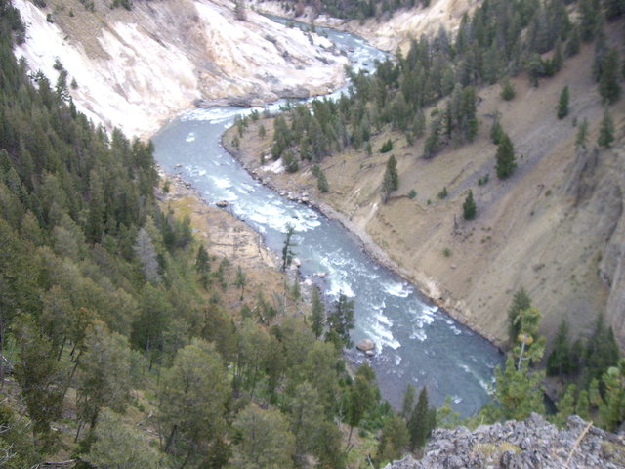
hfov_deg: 49.0
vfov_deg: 37.7
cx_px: 312
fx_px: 686
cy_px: 234
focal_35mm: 38
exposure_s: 1/80
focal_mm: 6.2
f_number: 2.7
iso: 100
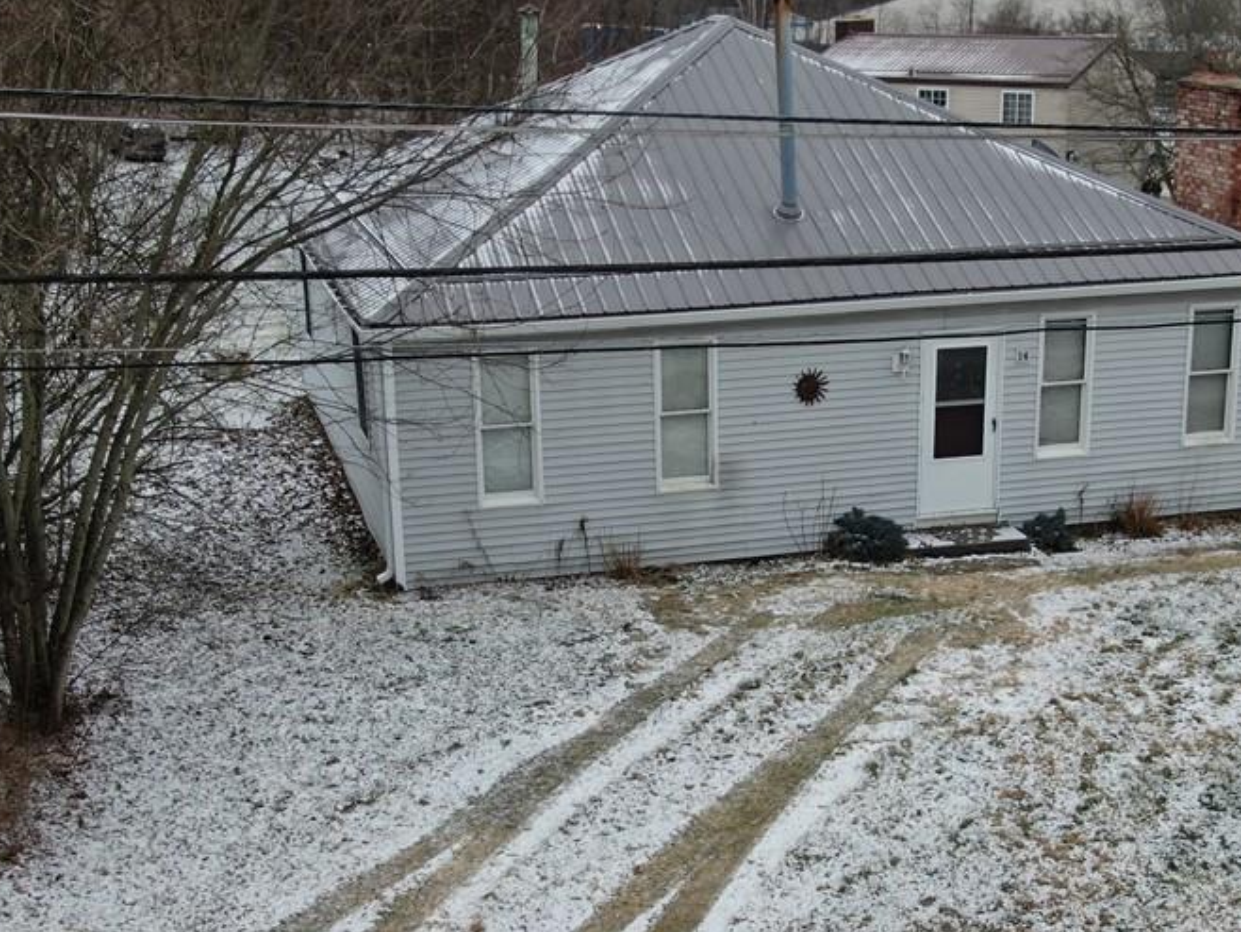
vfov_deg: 26.1
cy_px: 572
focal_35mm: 56
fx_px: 2008
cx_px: 754
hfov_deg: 34.2
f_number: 3.3
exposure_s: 1/60
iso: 100
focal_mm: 6.21
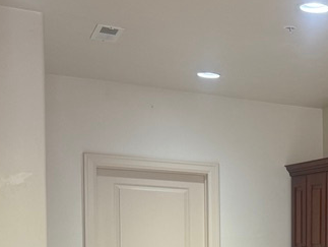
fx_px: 721
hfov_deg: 23.0
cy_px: 313
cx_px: 415
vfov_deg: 18.2
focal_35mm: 76
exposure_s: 1/60
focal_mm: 6.76
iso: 160
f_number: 1.78
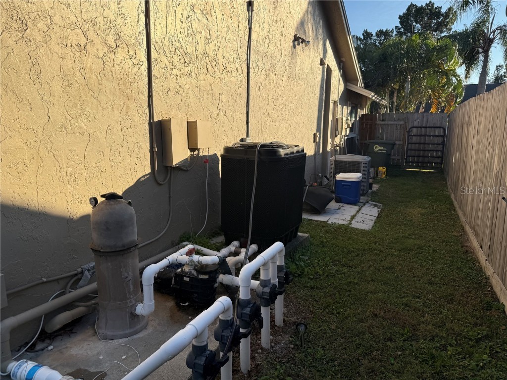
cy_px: 190
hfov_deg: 71.6
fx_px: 352
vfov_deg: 56.8
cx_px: 254
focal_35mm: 24
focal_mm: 6.76
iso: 80
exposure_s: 1/3425
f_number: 1.78
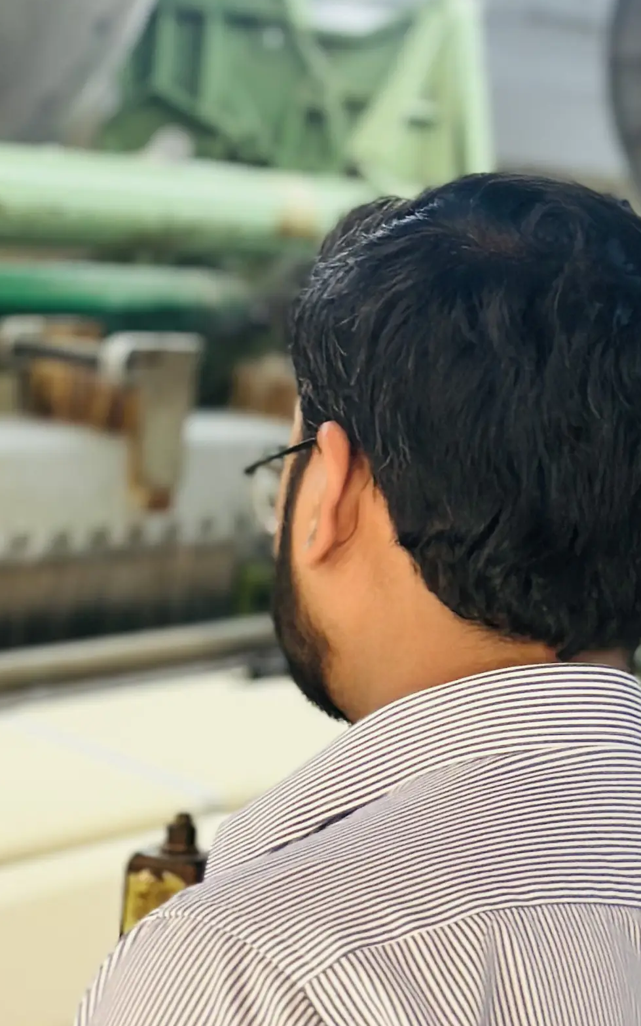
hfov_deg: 9.9
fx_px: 3661
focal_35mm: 131
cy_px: 276
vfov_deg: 15.9
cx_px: 670
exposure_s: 1/60
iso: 160
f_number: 1.78
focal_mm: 6.86
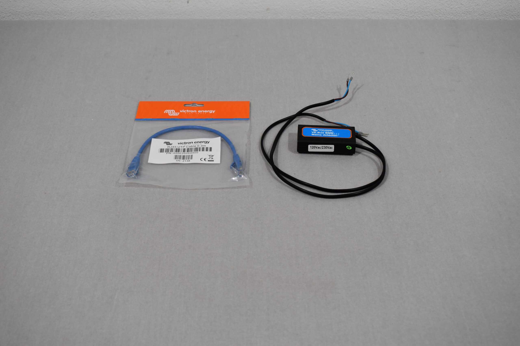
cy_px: 173
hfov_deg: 45.0
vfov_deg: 30.9
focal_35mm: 44
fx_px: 628
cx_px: 260
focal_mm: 29
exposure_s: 1/125
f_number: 5.6
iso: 360
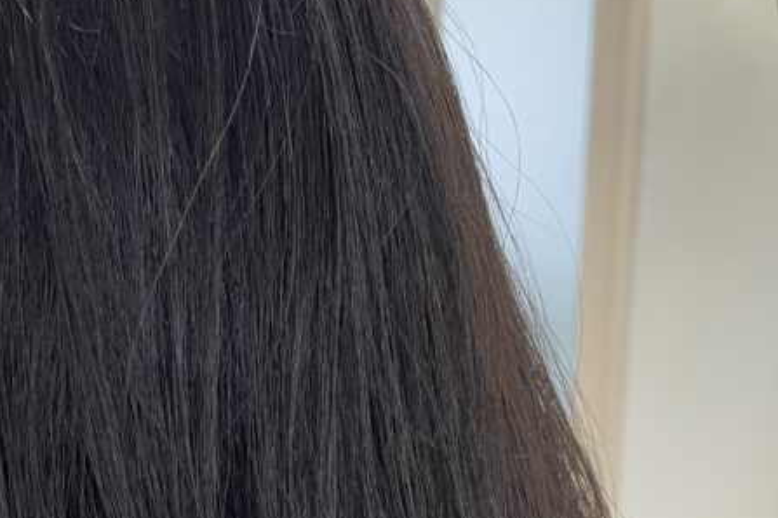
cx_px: 167
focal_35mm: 62
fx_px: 1340
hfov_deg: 31.6
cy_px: 655
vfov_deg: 20.2
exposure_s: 1/58
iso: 200
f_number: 1.6
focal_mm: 4.2
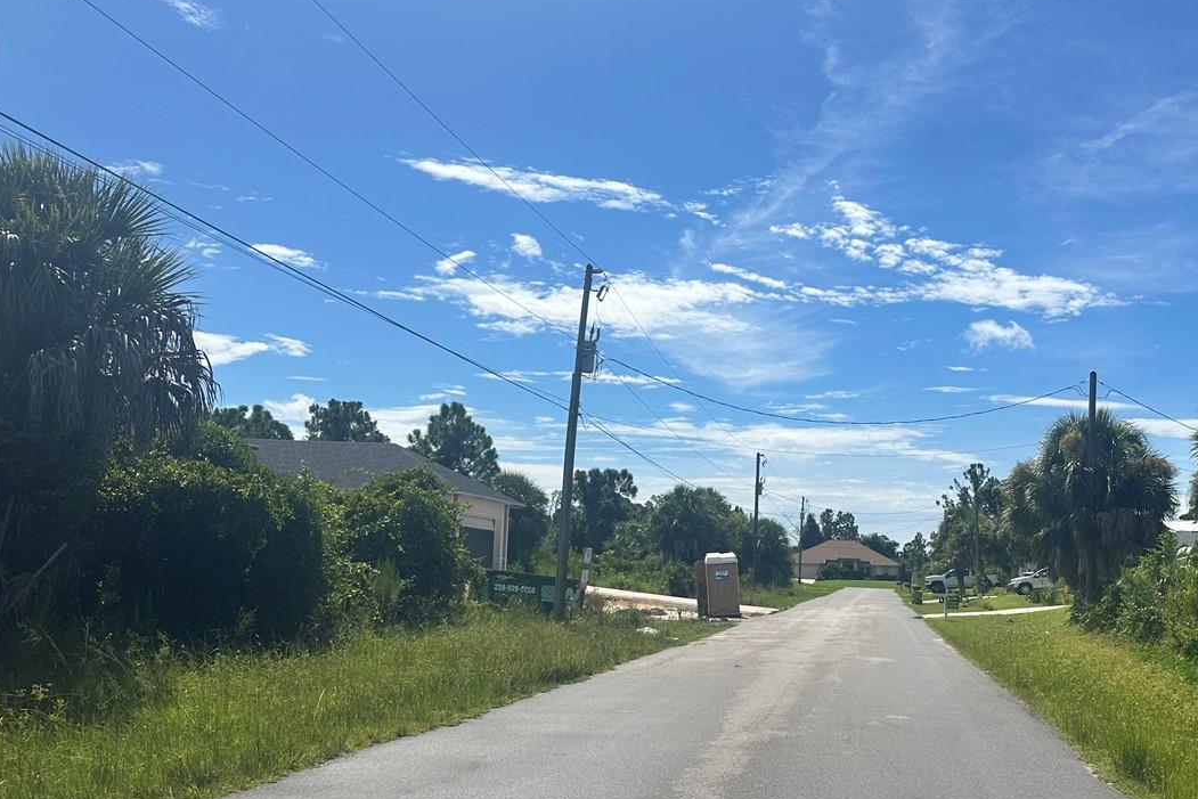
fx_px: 1265
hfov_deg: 49.8
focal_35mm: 38
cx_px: 797
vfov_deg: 34.9
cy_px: 504
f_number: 1.78
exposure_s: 1/7042
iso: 80
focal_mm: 6.86
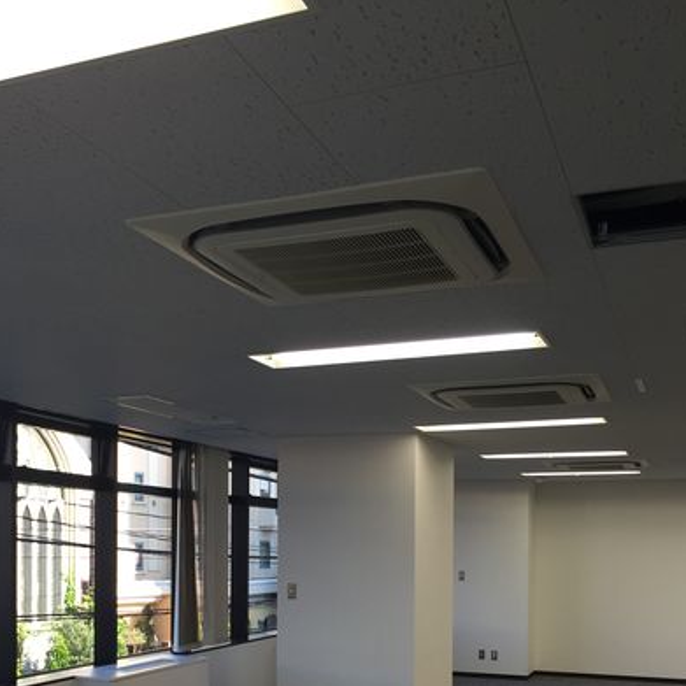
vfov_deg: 38.4
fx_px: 942
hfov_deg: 39.9
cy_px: 556
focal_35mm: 42
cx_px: 275
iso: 40
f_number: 2.2
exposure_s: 1/120
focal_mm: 4.15
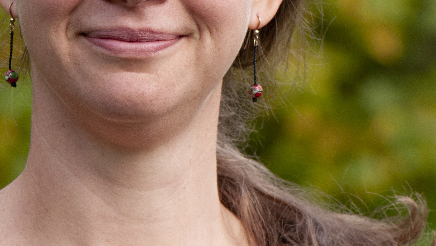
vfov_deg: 2.5
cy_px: 63
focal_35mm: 490
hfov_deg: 4.4
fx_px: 5660
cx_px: 49
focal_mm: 105
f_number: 4.5
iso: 320
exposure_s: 1/320
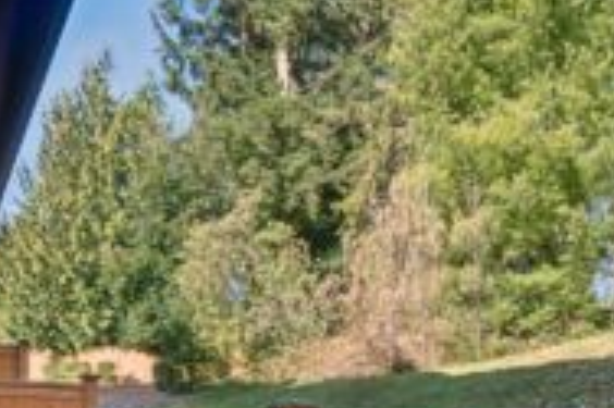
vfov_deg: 36.3
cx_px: 402
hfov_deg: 57.7
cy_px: 423
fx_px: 545
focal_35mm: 32
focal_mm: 10
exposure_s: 1/25
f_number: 9
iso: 250
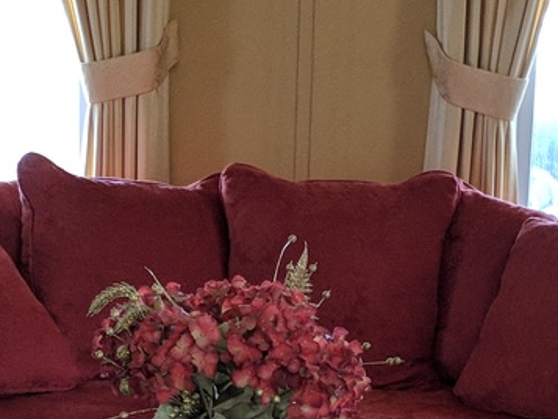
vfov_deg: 13.5
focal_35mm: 109
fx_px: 1758
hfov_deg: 18.0
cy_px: 380
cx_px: 345
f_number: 1.8
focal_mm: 4.44
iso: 235
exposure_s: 1/120
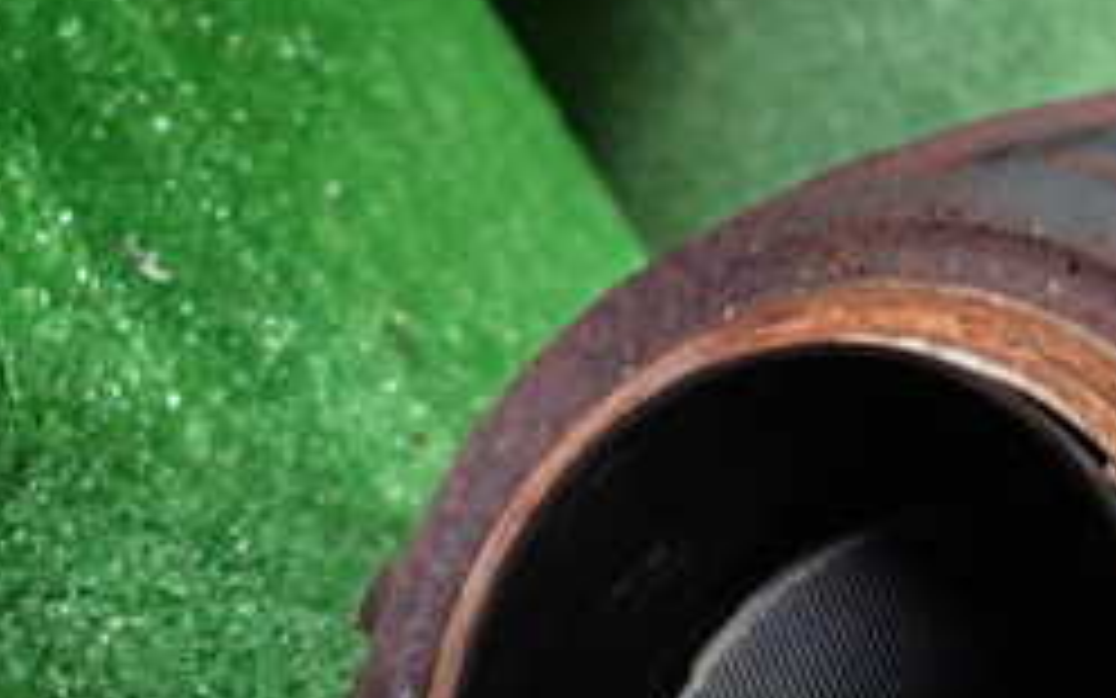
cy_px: 797
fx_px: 1947
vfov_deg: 19.3
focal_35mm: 64
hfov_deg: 31.5
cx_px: 810
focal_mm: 4.5
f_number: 2
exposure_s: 1/30
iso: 320
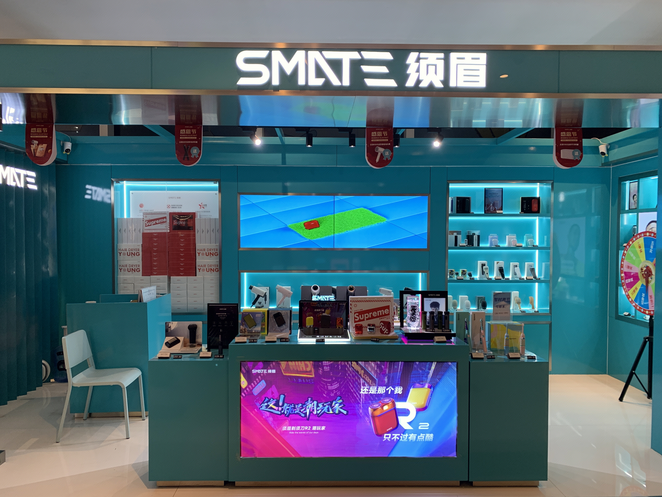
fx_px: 497
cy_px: 248
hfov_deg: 67.3
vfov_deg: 53.1
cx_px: 331
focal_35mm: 26
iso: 64
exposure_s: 1/100
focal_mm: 4.25
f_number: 1.8
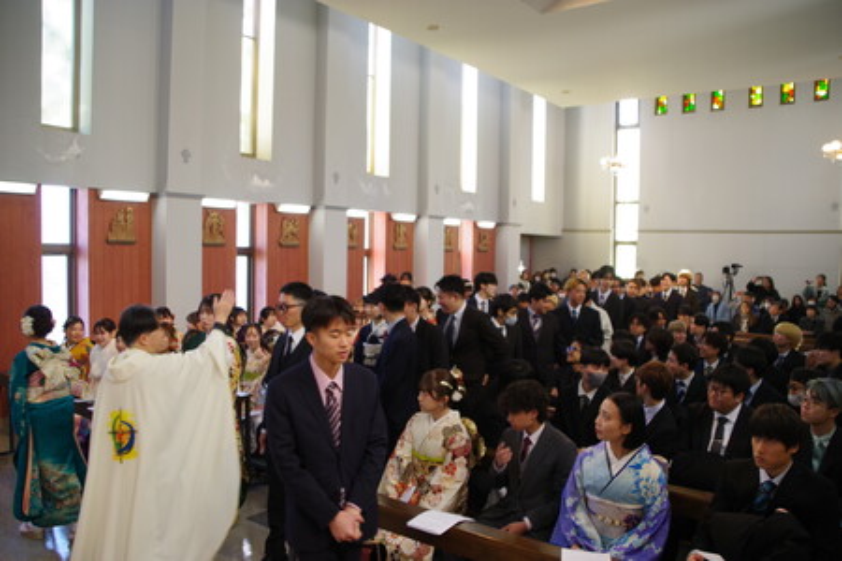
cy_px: 280
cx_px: 421
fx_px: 631
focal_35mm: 27
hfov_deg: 67.4
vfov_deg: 47.9
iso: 400
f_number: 3.5
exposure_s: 1/50
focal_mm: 18
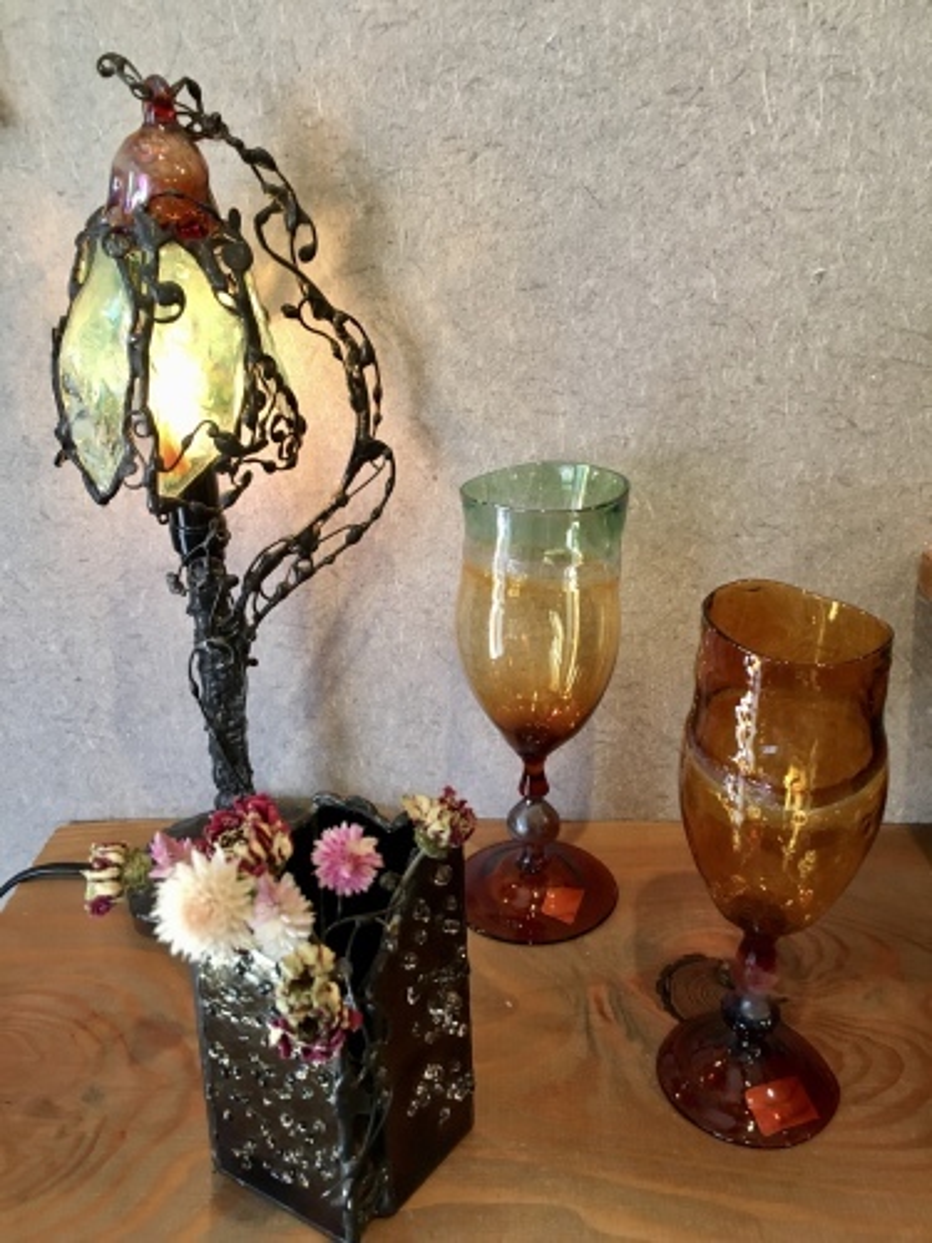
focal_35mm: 29
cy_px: 622
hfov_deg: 48.2
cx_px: 466
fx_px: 1041
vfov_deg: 61.7
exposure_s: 1/30
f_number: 2.2
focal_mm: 4.15
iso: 160
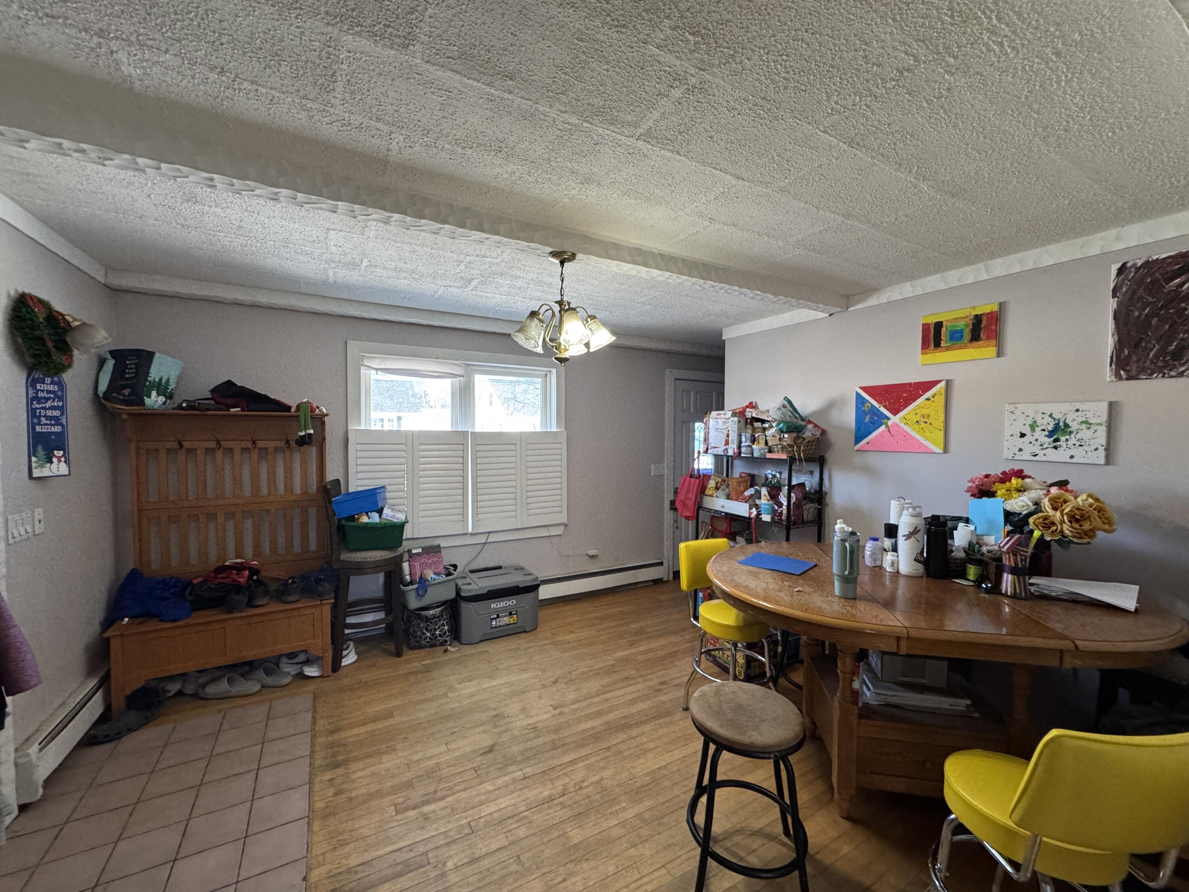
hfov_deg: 102.1
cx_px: 594
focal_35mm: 14
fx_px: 481
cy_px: 446
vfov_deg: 85.7
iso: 320
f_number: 2.2
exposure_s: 1/120
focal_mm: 2.22
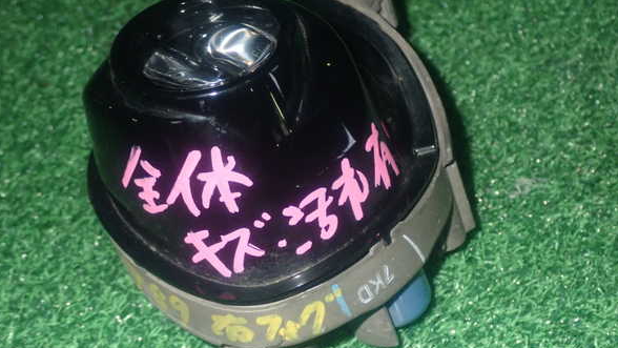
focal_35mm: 60
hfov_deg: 34.9
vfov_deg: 20.1
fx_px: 983
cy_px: 177
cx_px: 308
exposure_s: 1/50
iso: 800
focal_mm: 9.65
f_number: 10
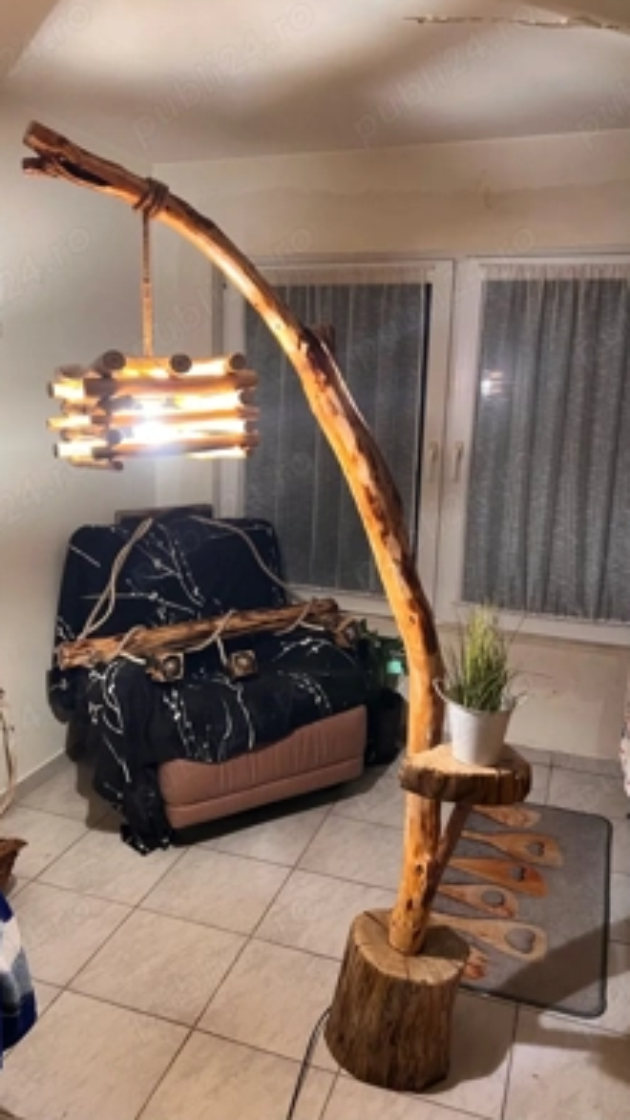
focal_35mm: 29
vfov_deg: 66.1
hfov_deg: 40.1
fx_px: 861
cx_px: 278
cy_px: 553
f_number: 1.5
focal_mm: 5.7
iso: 320
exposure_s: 1/50
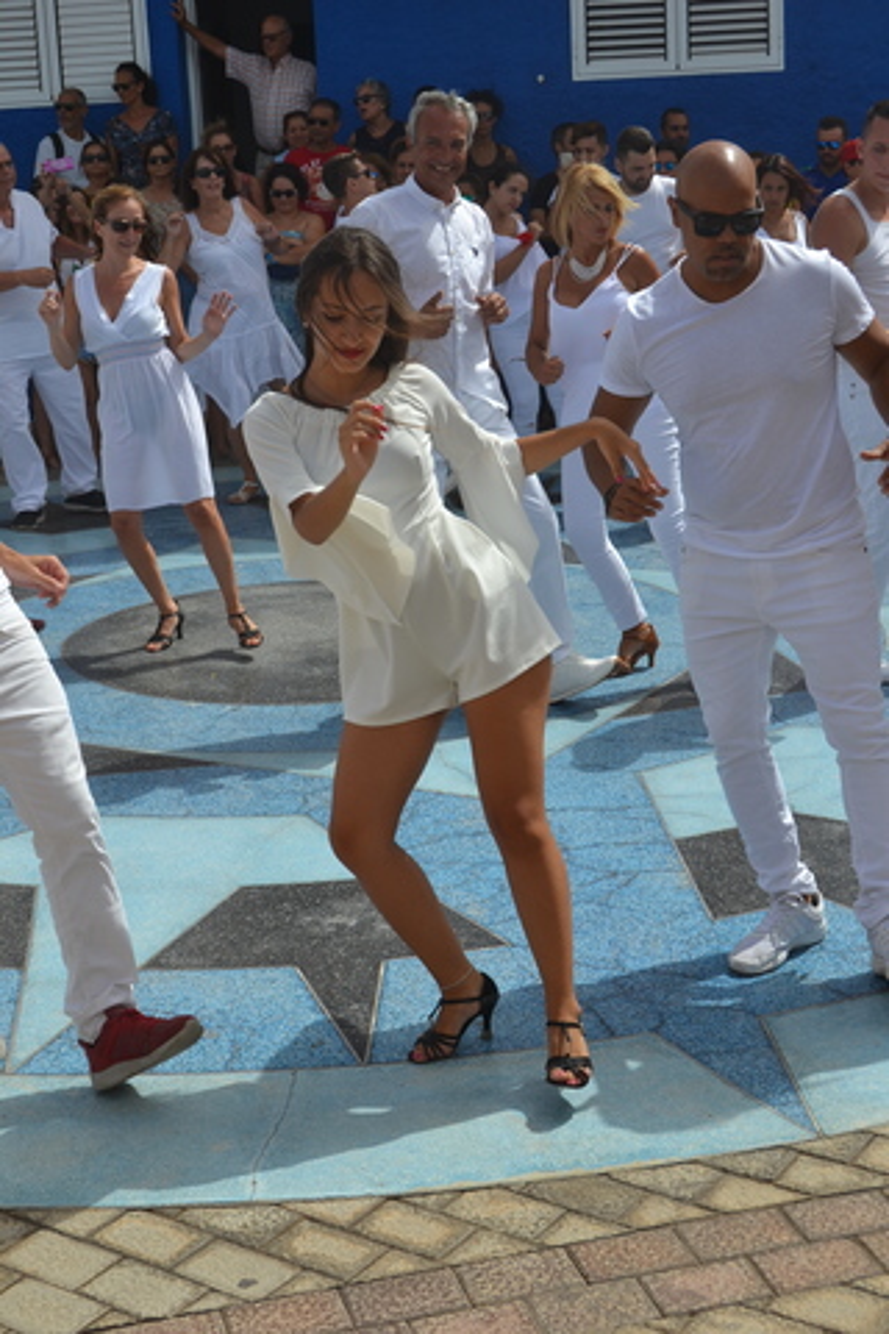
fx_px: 1945
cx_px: 444
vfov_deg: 37.9
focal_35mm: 52
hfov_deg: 25.8
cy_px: 667
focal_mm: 35
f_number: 9
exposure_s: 1/320
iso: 100
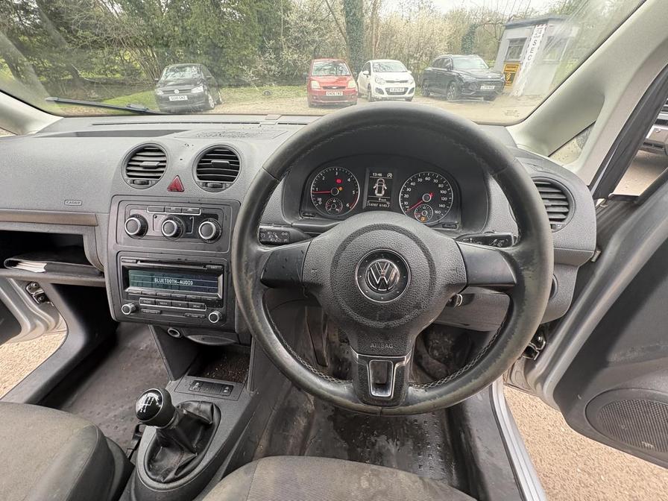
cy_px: 250
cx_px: 334
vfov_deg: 85.7
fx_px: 270
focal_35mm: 14
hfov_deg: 102.1
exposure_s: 1/99
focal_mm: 2.22
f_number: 2.2
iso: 200
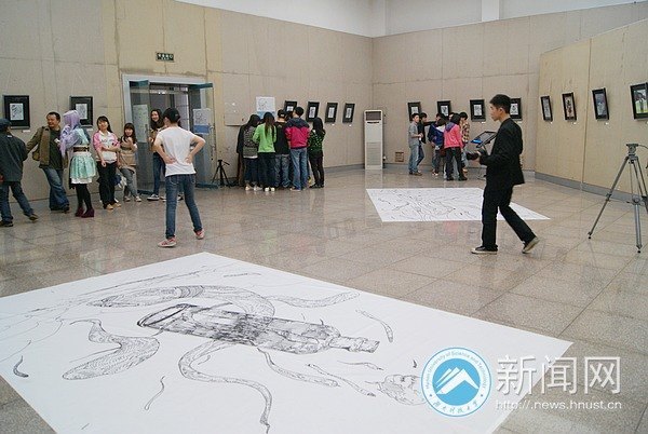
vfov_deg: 48.1
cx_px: 324
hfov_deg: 67.3
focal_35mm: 27
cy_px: 217
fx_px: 487
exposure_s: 1/40
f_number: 4.5
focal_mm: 18
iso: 400
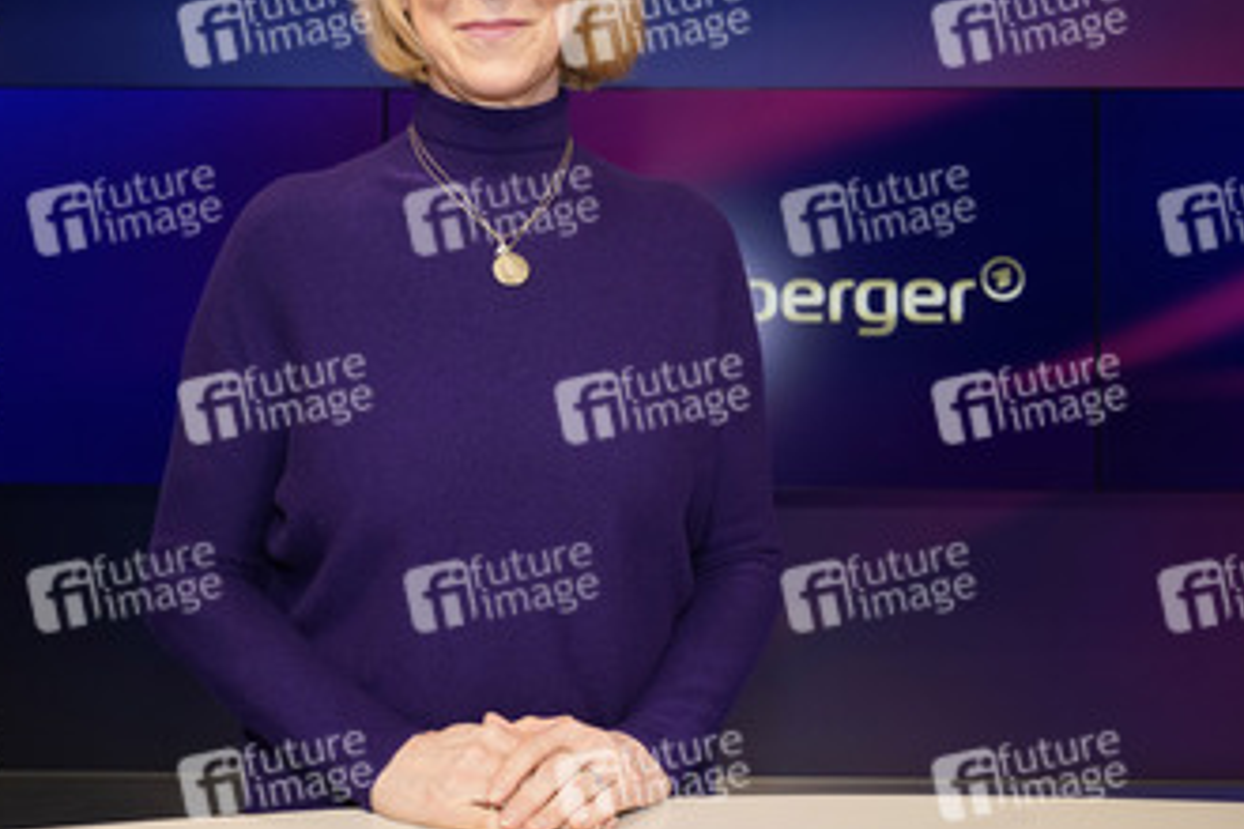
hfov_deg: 47.3
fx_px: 1417
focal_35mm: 41
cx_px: 552
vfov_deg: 32.5
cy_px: 305
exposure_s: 1/160
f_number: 5
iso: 2000
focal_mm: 30
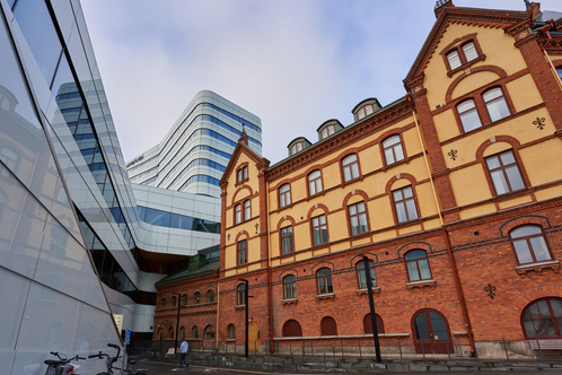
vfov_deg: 64.1
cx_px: 260
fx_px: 293
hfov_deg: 87.4
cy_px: 239
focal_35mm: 19
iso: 100
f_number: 8
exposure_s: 1/60
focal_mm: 14.6
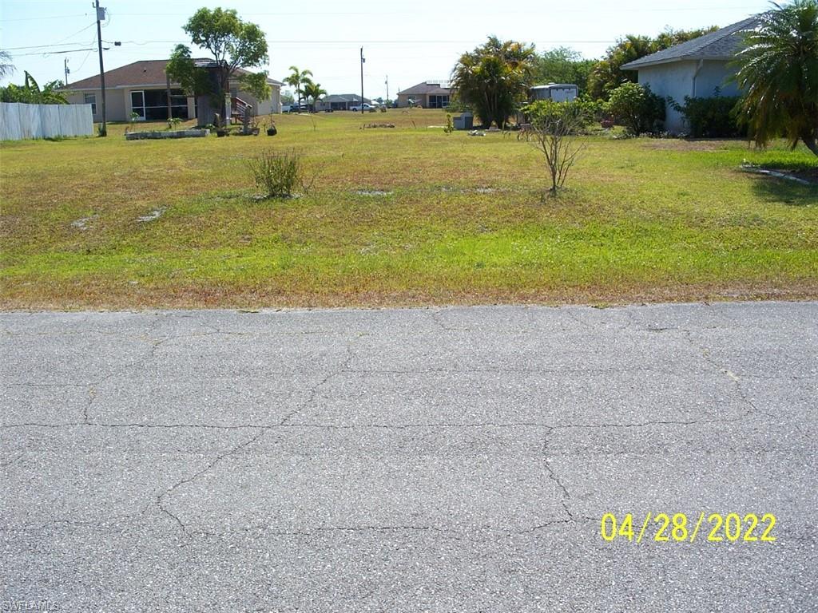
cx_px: 409
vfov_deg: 38.7
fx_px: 874
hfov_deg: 50.1
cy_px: 306
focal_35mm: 37
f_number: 4
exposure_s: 1/500
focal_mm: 7.8
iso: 64
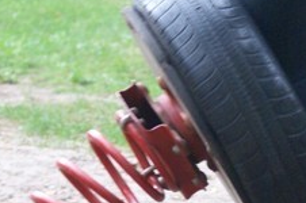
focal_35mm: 298
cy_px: 194
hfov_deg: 6.9
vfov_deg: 4.6
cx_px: 364
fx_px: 2529
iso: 800
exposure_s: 1/60
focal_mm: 70
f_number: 5.6
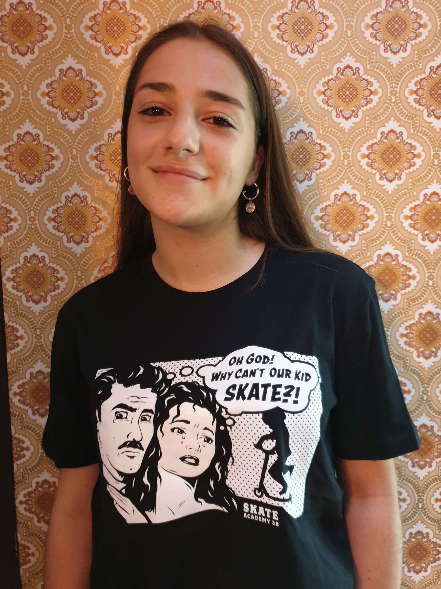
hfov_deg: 53.1
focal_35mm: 26
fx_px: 442
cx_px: 220
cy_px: 294
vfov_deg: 67.3
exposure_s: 1/25
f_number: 1.5
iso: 320
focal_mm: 4.3
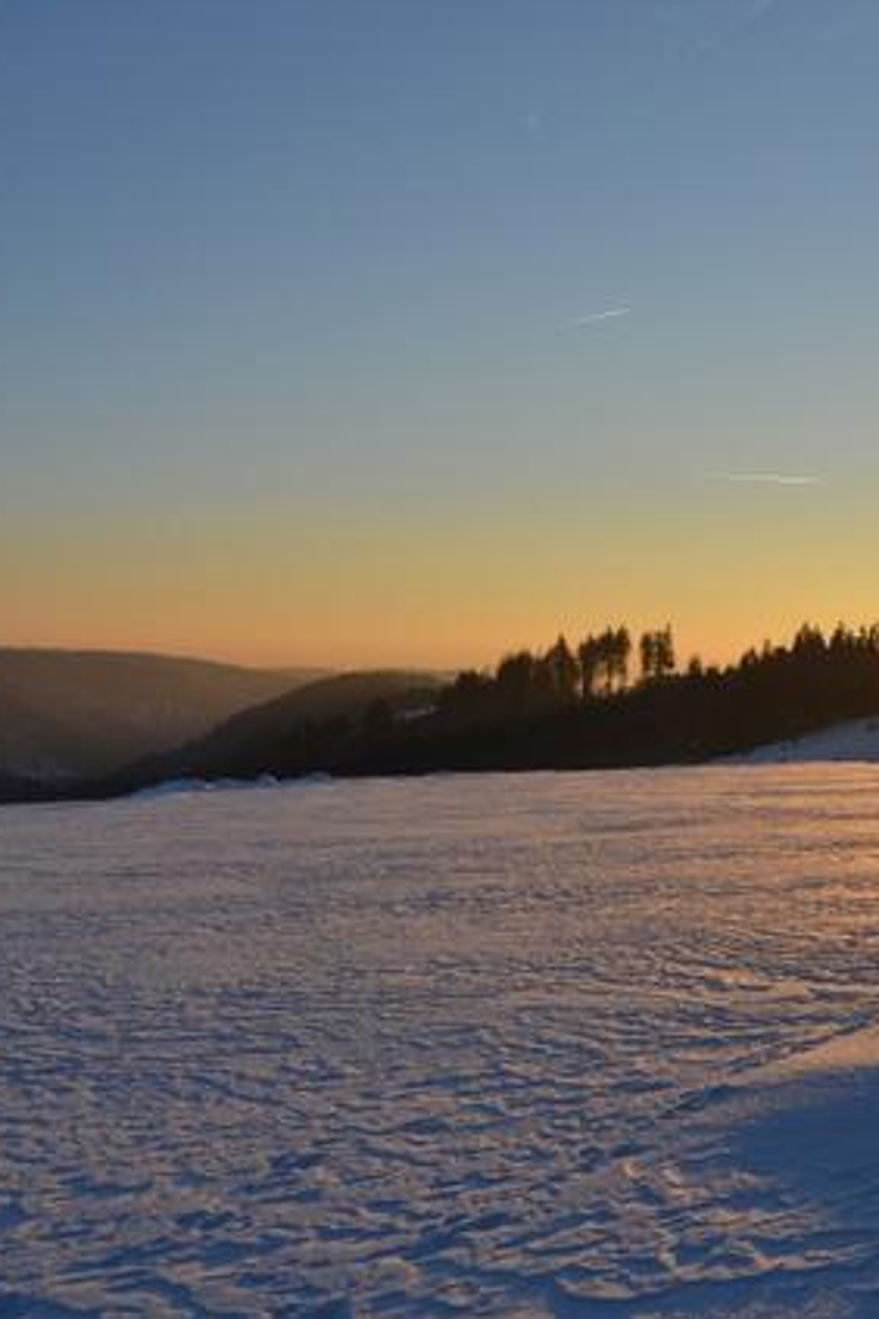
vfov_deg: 39.6
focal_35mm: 50
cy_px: 656
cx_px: 355
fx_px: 1831
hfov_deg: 26.9
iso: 100
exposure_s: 1/320
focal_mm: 22
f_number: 9
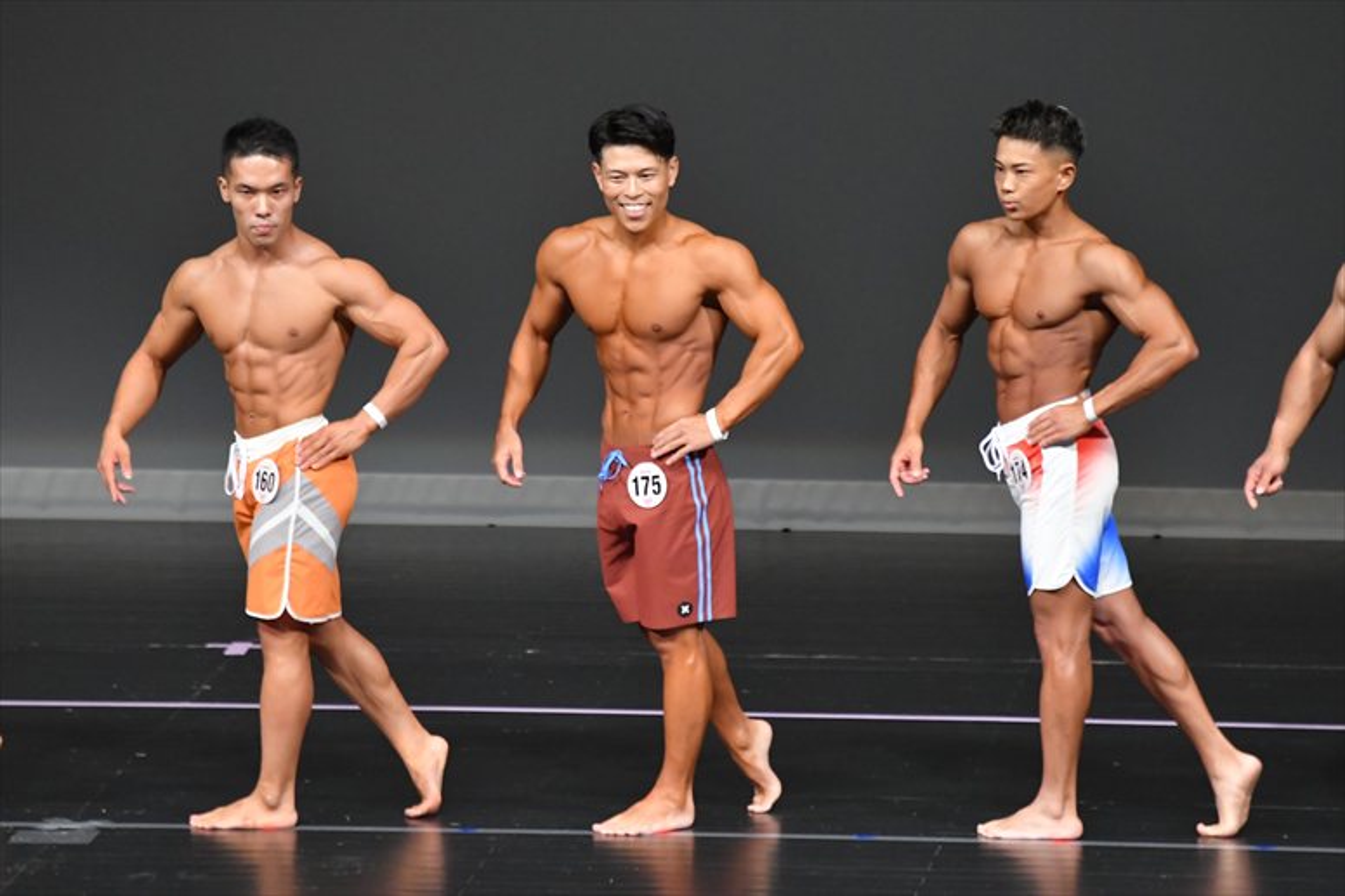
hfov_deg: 6.0
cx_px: 672
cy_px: 448
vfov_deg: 4.0
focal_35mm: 345
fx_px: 12883
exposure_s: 1/400
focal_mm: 230
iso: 4000
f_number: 5.6
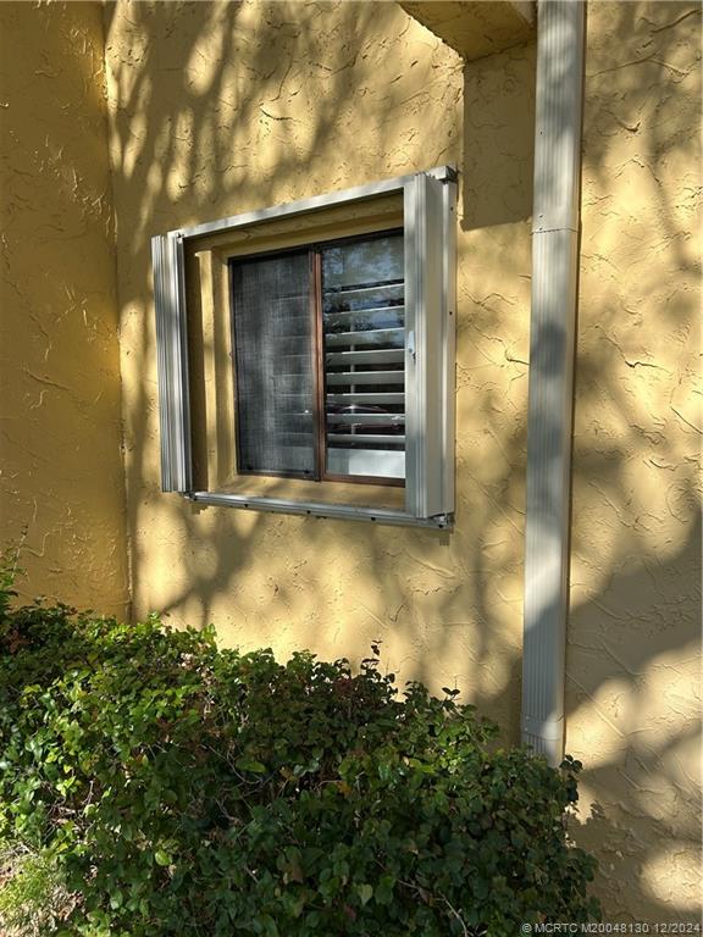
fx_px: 704
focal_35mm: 26
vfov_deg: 67.3
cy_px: 468
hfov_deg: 53.1
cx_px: 352
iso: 50
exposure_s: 1/2695
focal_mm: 5.7
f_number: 1.5
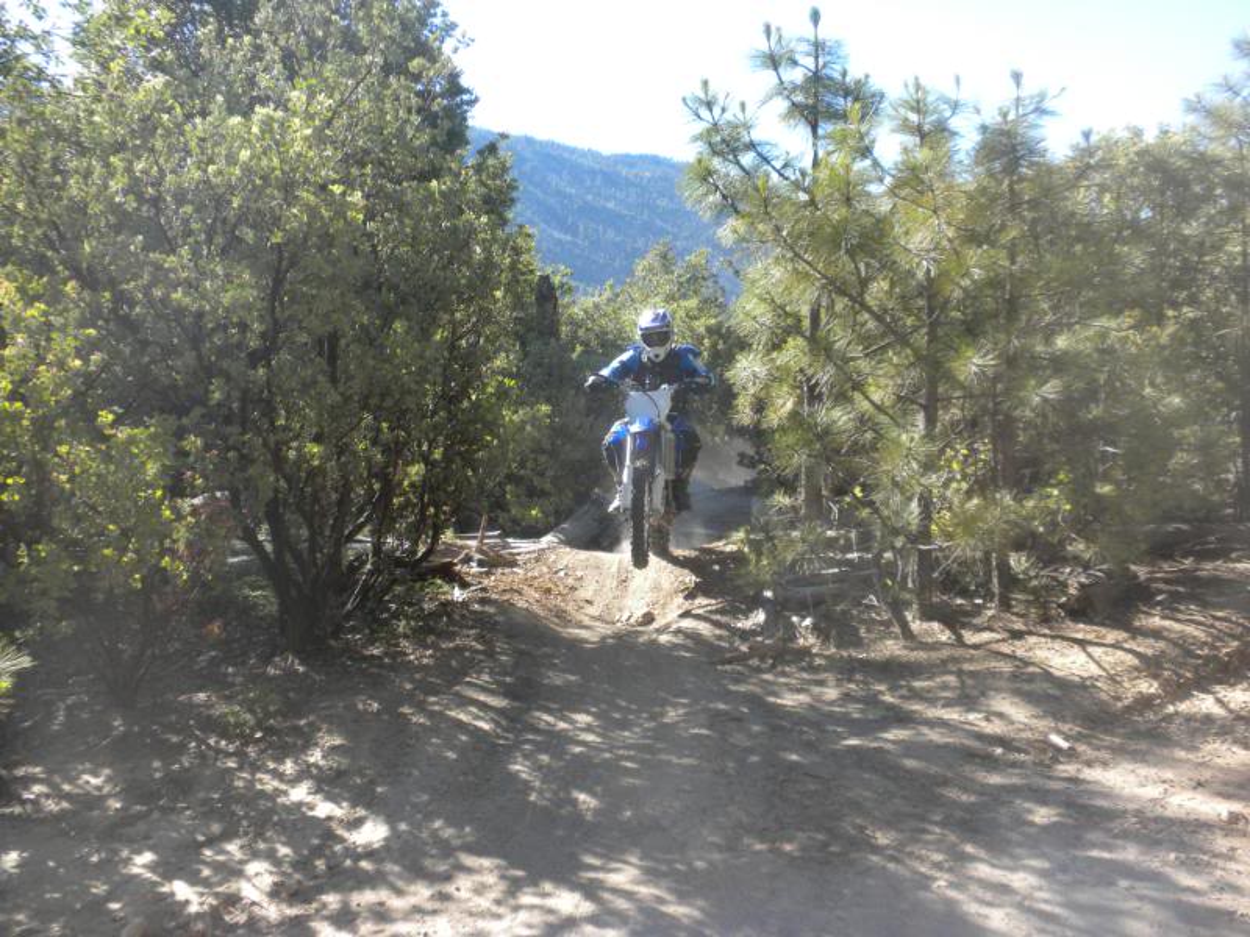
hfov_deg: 50.1
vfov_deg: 38.7
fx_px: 1336
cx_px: 625
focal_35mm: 37
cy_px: 468
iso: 122
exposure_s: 1/427
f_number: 3.5
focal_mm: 6.6
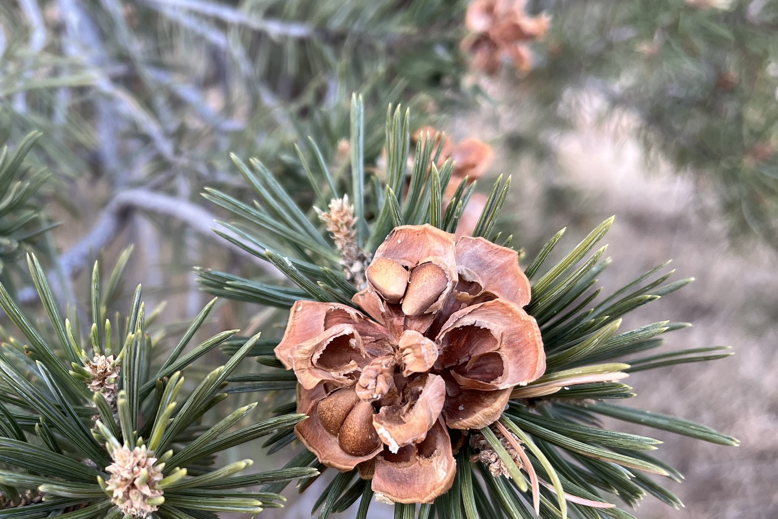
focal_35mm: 46
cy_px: 377
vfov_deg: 28.9
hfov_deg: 41.5
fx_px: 994
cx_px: 193
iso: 80
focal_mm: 5.1
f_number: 1.6
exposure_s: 1/121
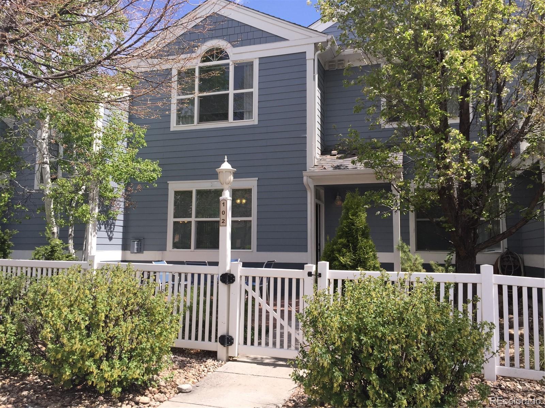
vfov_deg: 48.2
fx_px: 457
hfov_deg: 61.7
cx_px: 272
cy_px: 204
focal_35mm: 29
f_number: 2.2
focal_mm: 4.15
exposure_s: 1/1319
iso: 32
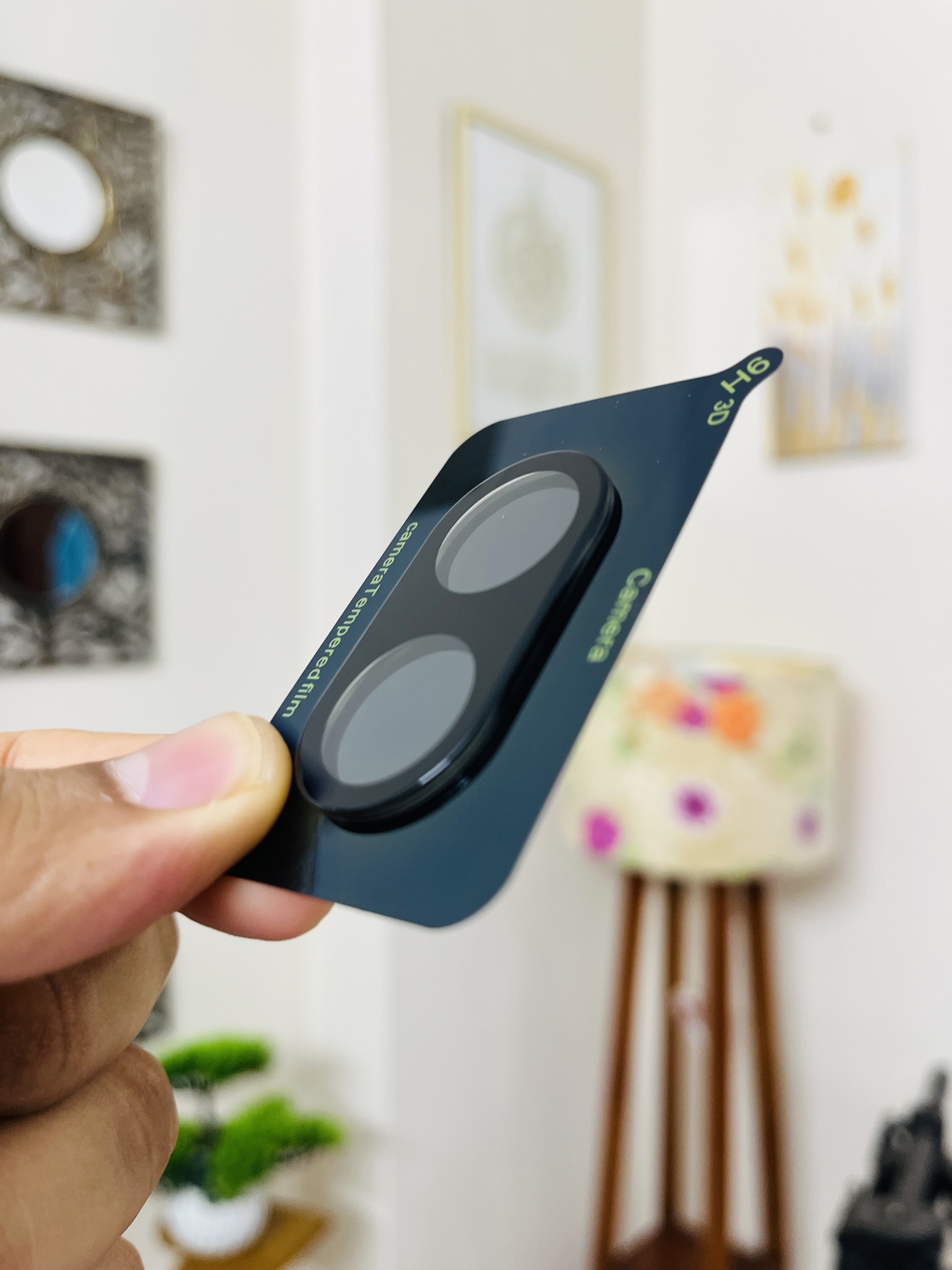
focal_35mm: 26
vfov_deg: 67.3
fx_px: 953
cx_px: 476
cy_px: 635
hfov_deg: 53.1
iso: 125
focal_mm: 5.1
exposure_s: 1/50
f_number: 1.6
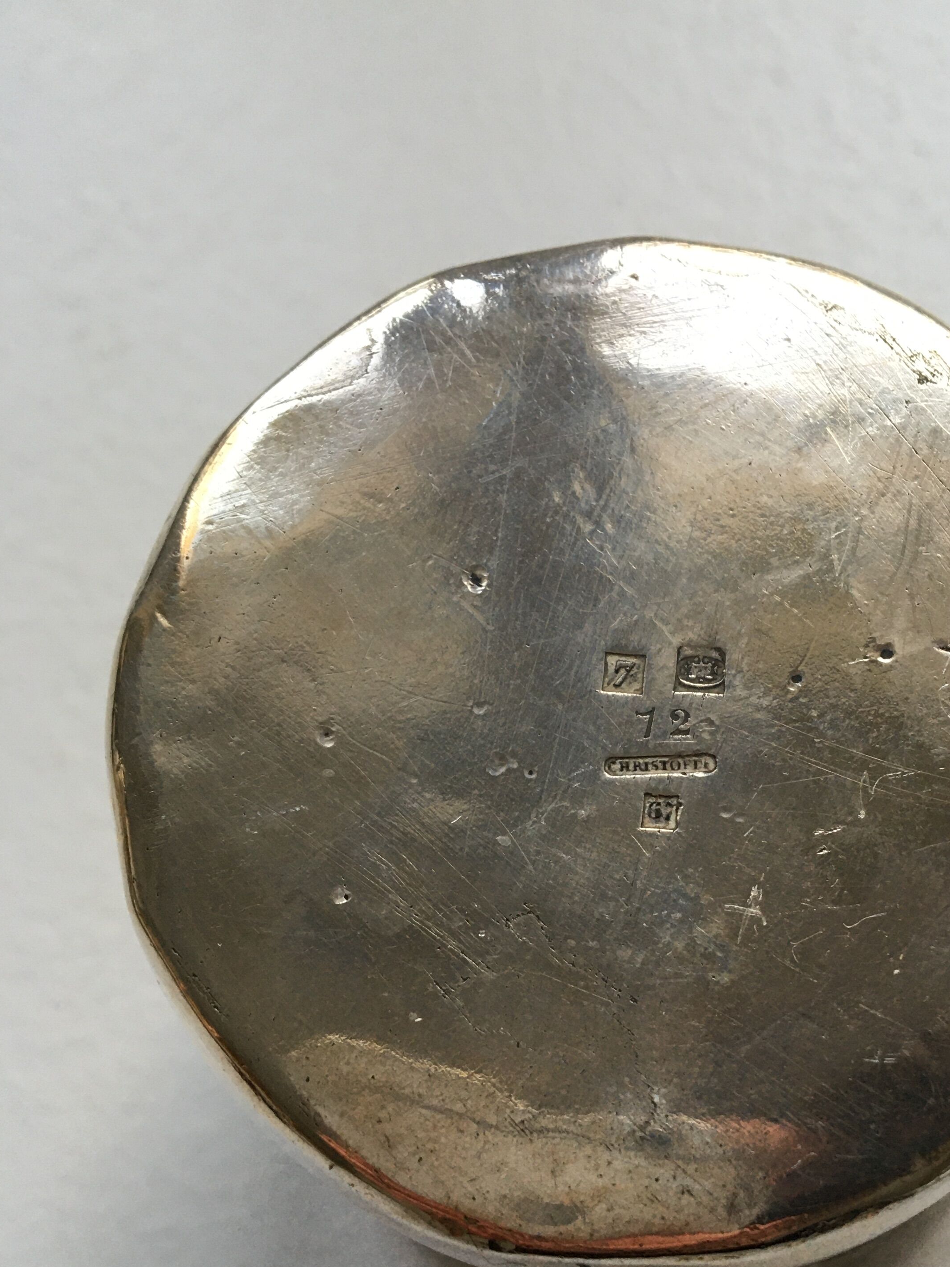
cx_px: 655
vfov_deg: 45.4
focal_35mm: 41
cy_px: 782
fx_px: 1500
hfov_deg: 34.7
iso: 64
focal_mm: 4.15
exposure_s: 1/33
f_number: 2.2
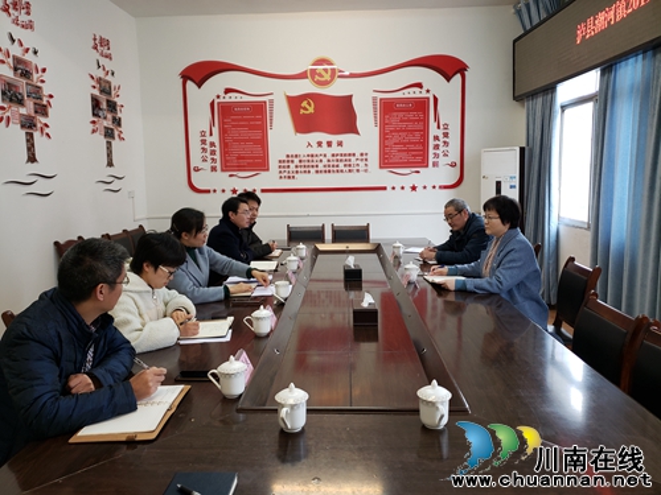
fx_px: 496
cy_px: 248
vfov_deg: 53.1
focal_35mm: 26
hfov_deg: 67.3
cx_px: 330
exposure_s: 1/50
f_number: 1.5
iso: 125
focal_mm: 4.3
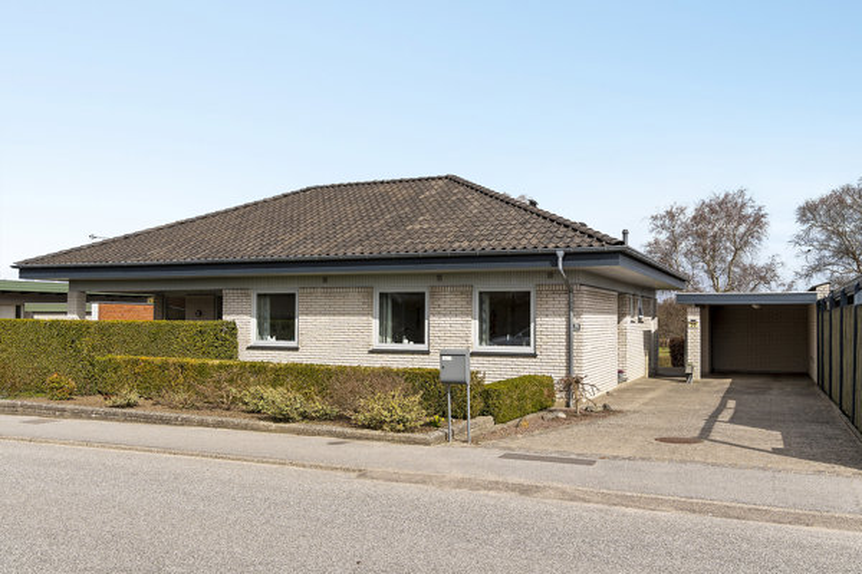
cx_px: 431
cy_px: 287
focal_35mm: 30
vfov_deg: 43.6
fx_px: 718
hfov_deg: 61.9
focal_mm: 20
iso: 200
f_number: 8
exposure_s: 1/500
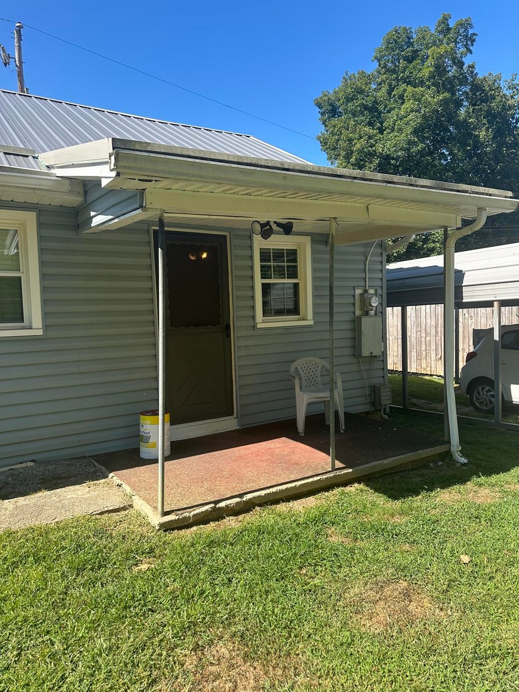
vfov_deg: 71.6
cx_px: 260
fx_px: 480
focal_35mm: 24
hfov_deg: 56.8
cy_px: 346
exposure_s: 1/1779
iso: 80
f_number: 1.78
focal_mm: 6.86
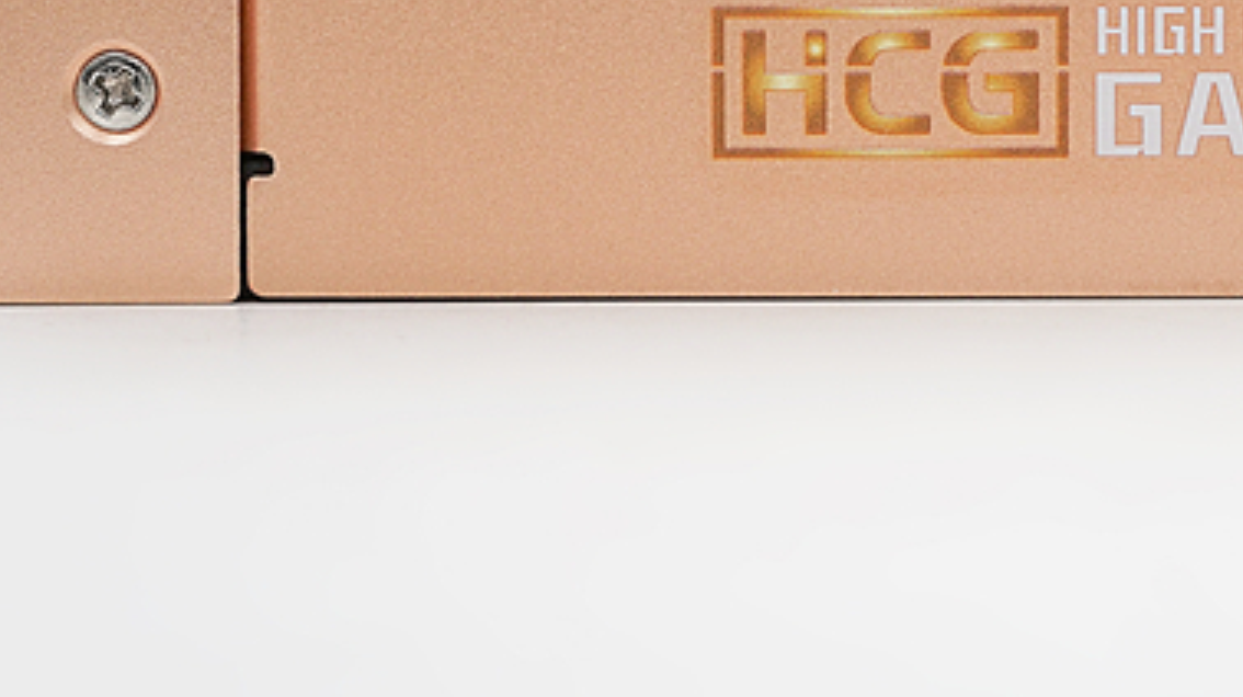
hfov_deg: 16.8
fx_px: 4117
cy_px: -363
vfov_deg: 9.4
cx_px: 1210
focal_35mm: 125
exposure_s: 1/250
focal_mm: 46
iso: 160
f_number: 4.5
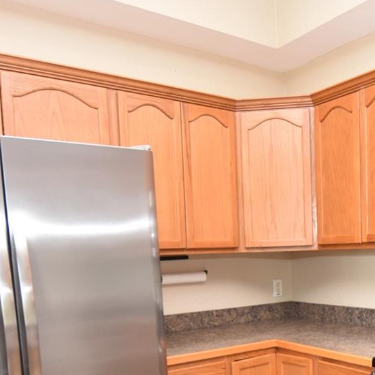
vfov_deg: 42.8
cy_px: 301
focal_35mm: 37
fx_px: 453
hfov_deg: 43.0
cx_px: 296
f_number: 4
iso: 250
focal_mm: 10
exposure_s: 1/60
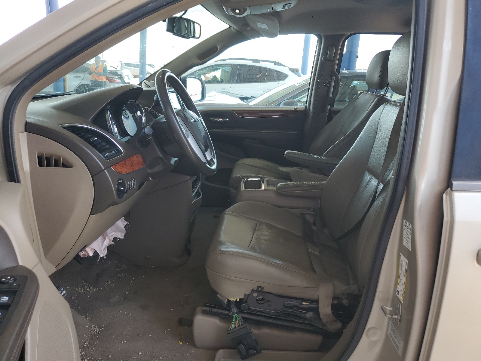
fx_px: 361
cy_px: 180
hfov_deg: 67.3
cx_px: 240
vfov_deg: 53.1
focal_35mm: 26
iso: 50
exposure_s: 1/167
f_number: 1.5
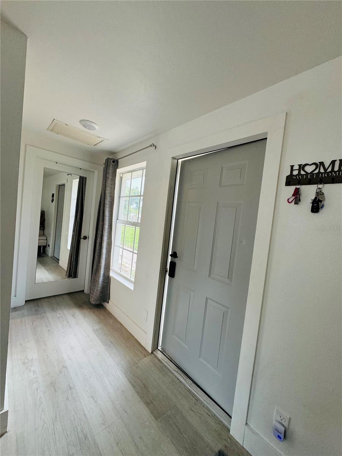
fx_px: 184
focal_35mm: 14
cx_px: 171
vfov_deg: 102.1
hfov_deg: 85.7
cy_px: 228
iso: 250
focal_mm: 2.22
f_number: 2.2
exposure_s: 1/120
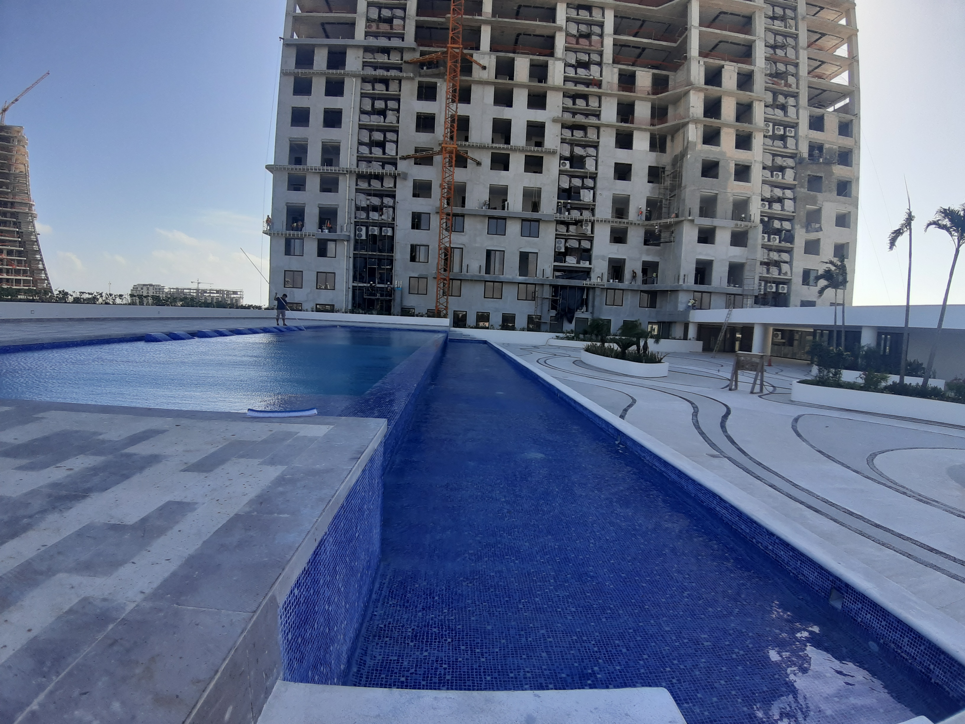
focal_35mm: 18
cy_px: 362
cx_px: 482
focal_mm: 1.87
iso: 40
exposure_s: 1/728
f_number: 2.4
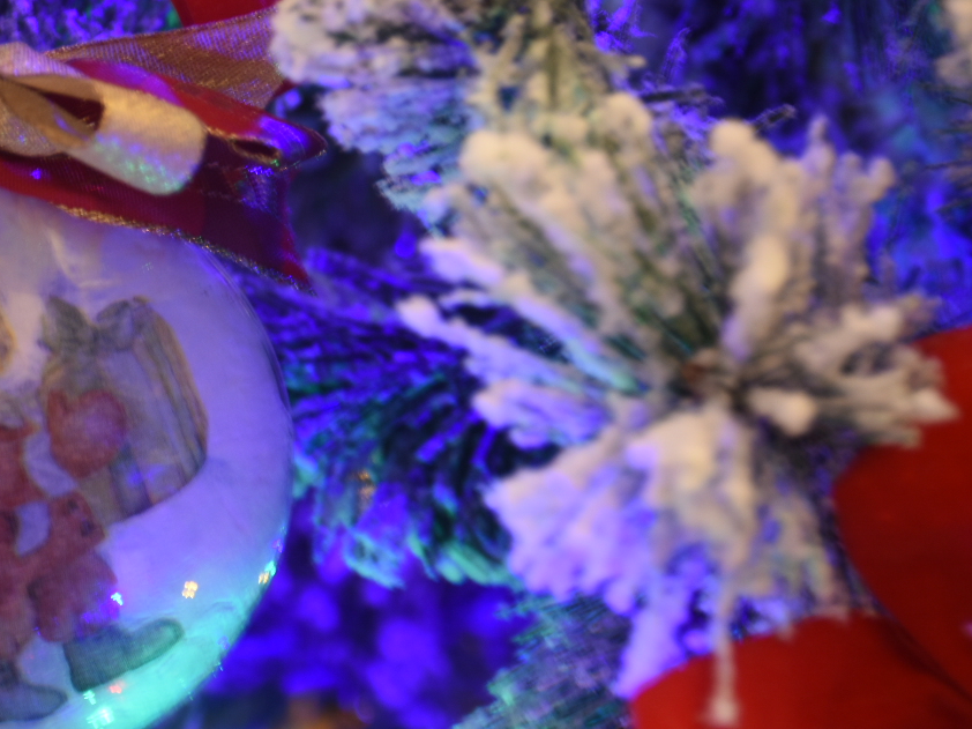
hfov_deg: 15.8
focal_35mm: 125
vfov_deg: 11.9
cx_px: 380
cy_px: 298
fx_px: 3507
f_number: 4.5
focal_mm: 45
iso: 250
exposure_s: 1/2
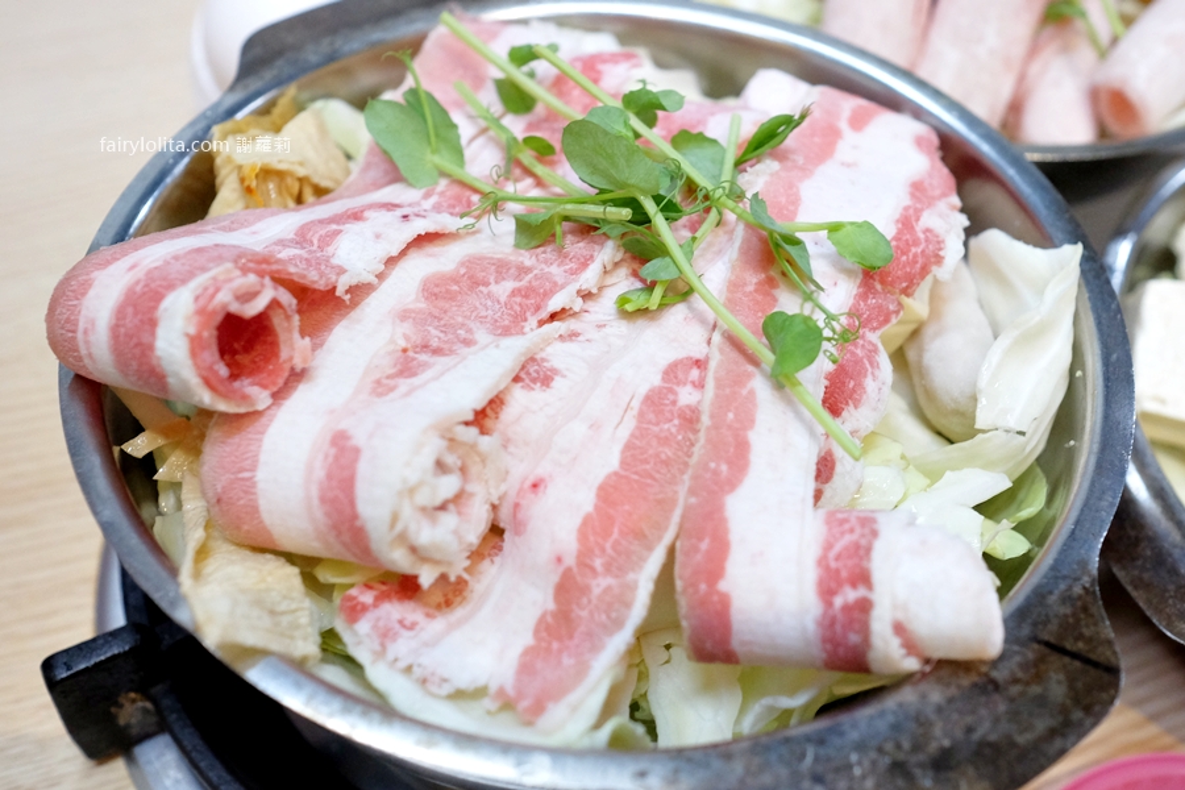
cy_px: 395
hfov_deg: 54.4
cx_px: 592
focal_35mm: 35
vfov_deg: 37.9
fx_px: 1152
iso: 2000
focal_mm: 23
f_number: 3.6
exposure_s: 1/70
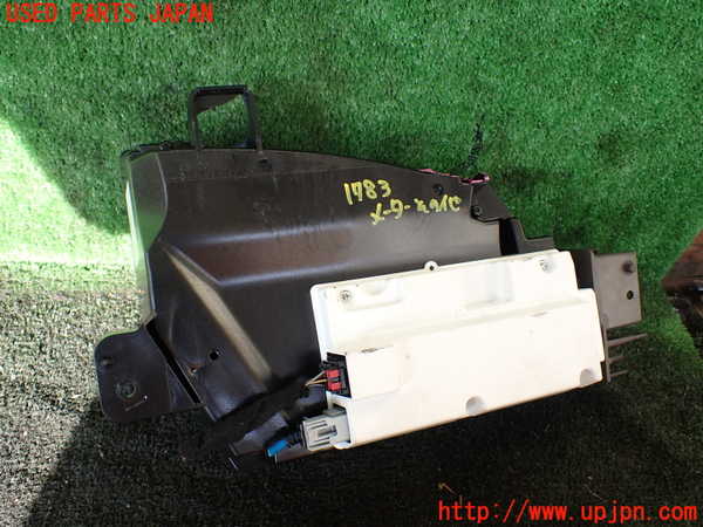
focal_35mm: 30
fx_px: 609
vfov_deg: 46.8
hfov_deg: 60.0
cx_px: 352
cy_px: 264
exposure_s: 1/125
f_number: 2.3
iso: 100
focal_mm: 5.4
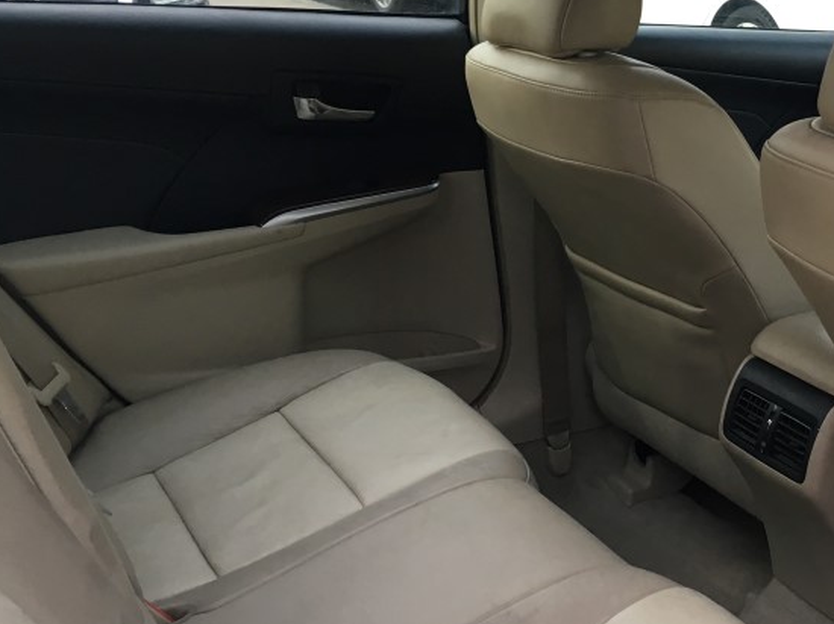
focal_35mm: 54
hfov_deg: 34.4
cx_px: 670
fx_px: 1300
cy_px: 307
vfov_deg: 27.0
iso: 64
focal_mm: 4.15
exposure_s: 1/30
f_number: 2.2
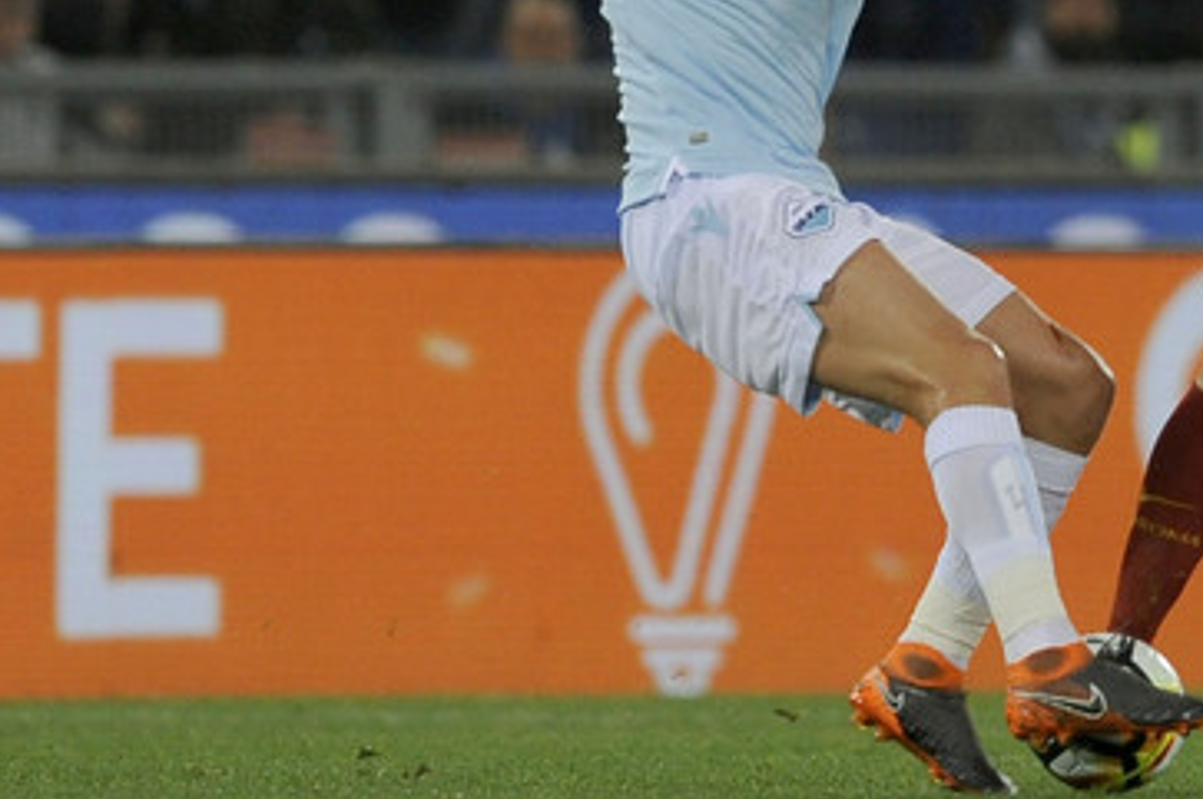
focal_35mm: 662
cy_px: 171
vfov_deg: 2.1
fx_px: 22092
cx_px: 968
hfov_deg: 3.1
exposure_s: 1/800
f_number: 3.2
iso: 2000
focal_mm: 400
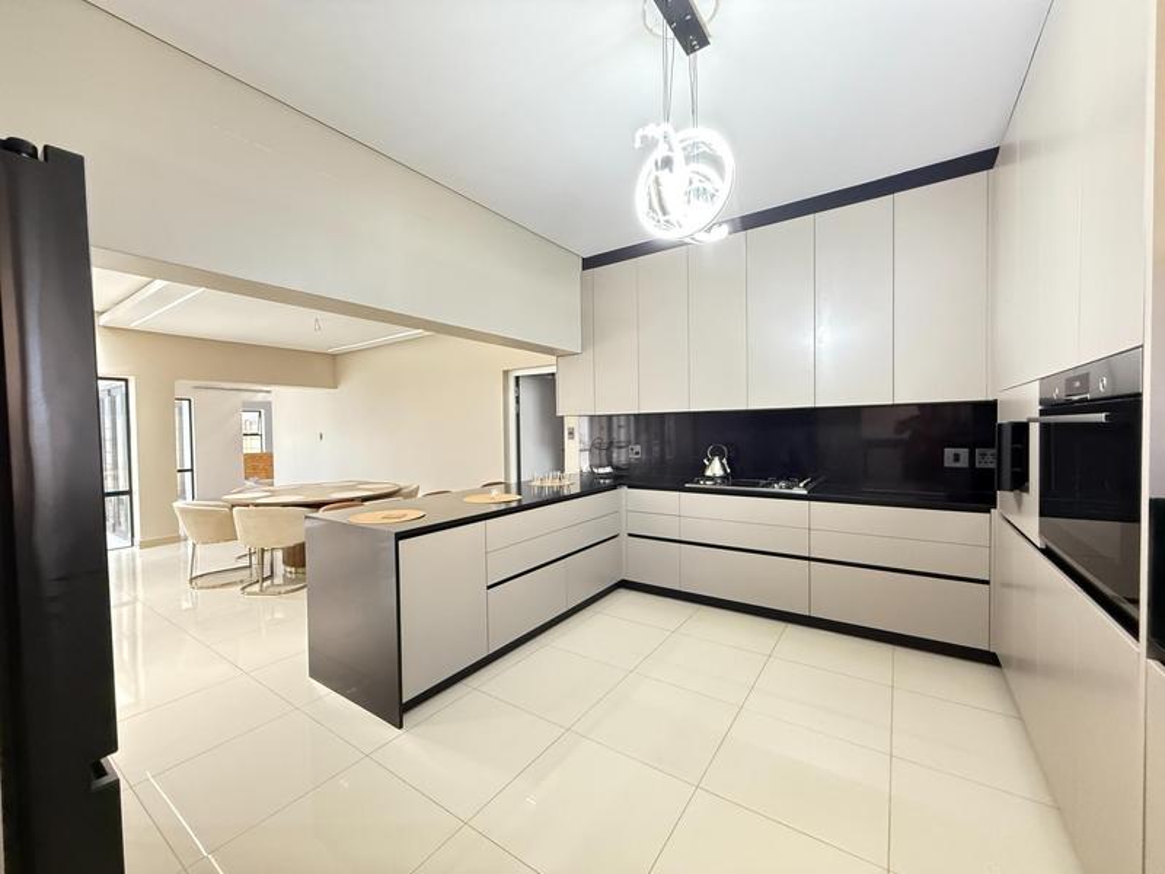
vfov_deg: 85.7
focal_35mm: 14
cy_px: 437
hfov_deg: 102.1
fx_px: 471
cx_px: 582
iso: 800
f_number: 2.2
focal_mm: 2.22
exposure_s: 1/50
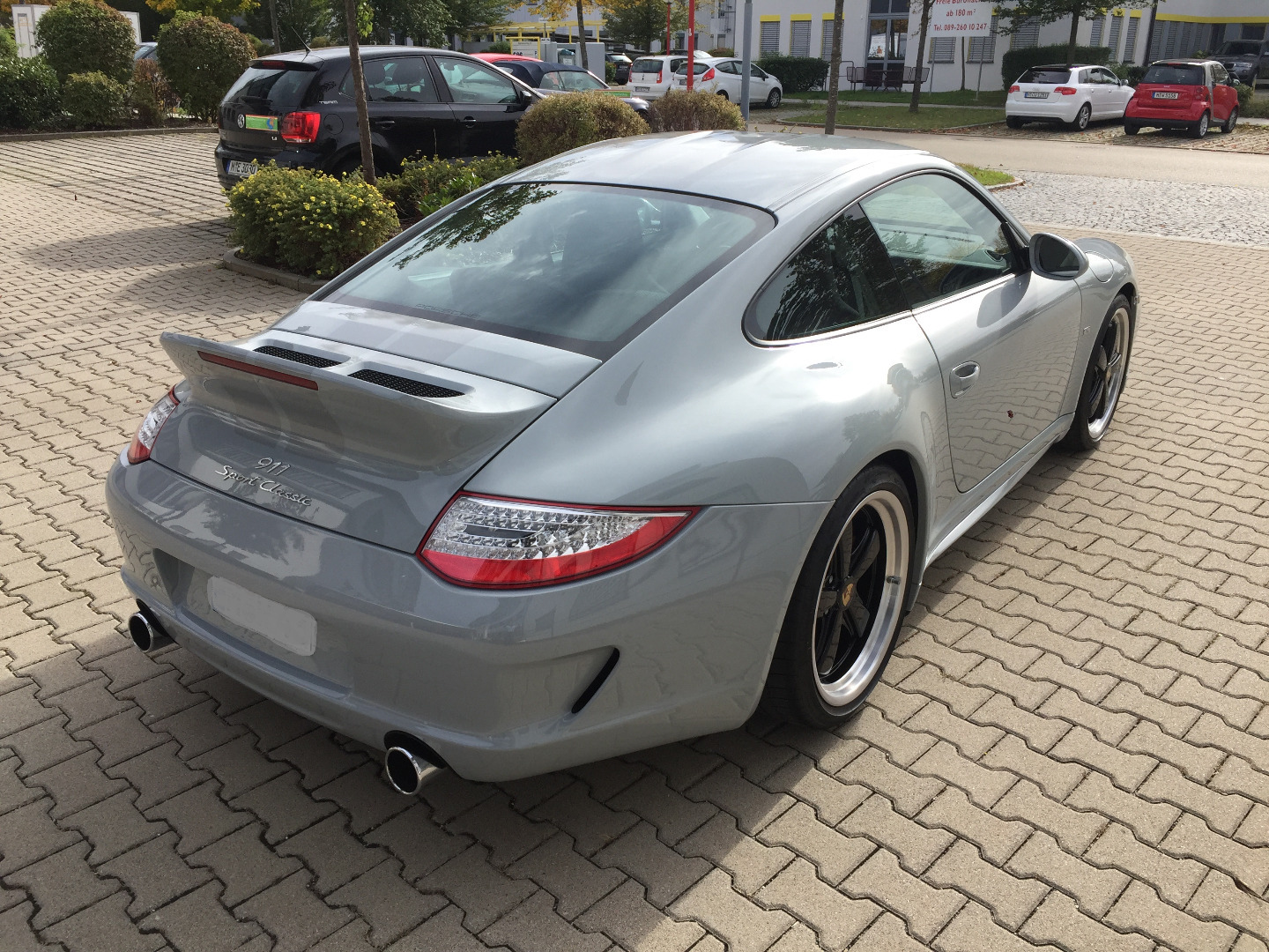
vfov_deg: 48.2
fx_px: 1063
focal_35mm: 29
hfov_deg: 61.7
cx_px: 634
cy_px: 476
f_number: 2.2
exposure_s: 1/1099
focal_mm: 4.15
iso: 32
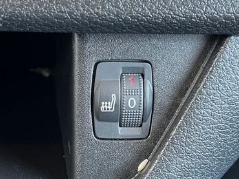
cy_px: 107
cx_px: 107
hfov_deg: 27.0
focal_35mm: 72
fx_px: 497
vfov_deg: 20.4
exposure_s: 1/60
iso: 400
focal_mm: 5.1
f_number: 1.6
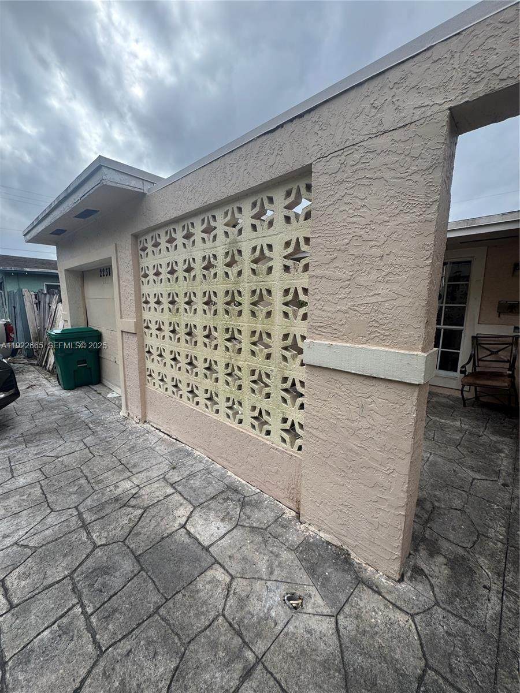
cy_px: 346
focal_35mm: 14
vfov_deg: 102.1
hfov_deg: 85.7
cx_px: 260
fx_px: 280
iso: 50
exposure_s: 1/652
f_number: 2.2
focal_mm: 2.22
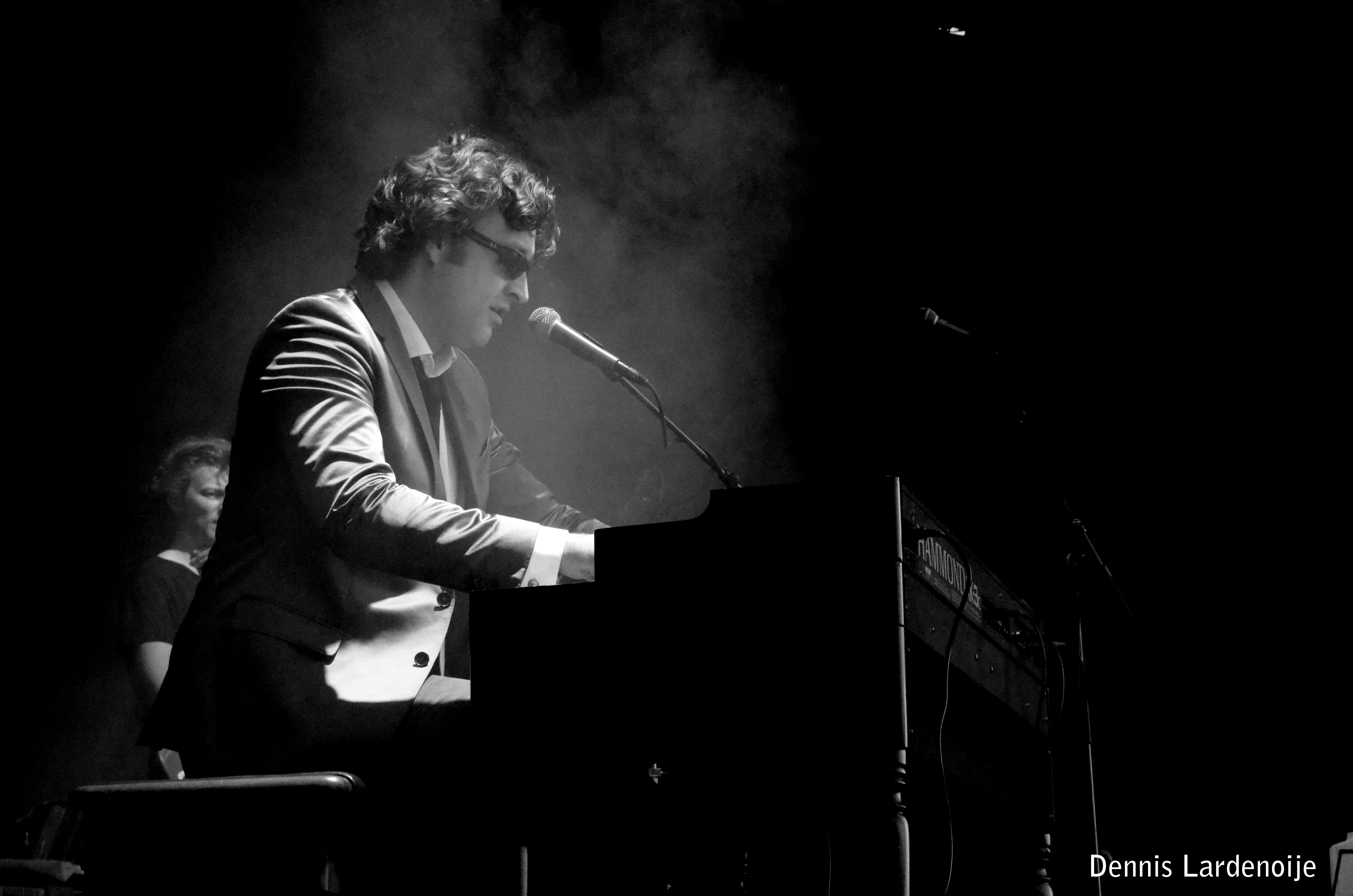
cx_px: 676
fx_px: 3094
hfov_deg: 24.7
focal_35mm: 82
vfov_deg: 16.5
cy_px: 448
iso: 6400
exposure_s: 1/320
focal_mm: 55
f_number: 13
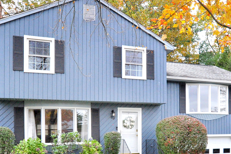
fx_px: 197
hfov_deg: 60.6
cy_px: 99
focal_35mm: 31
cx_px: 122
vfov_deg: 42.1
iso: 1250
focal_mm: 13
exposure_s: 1/320
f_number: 8
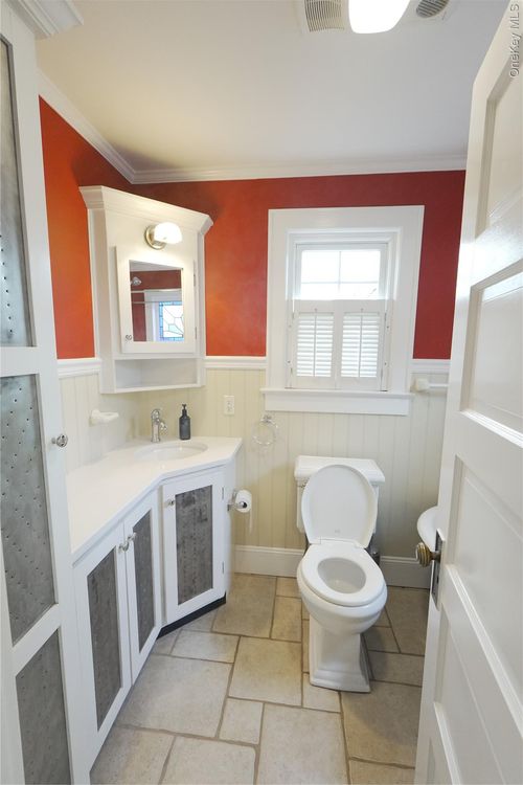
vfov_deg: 95.0
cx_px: 262
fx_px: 360
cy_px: 392
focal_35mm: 16
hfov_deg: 72.1
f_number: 4
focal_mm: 11
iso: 3200
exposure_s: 1/125
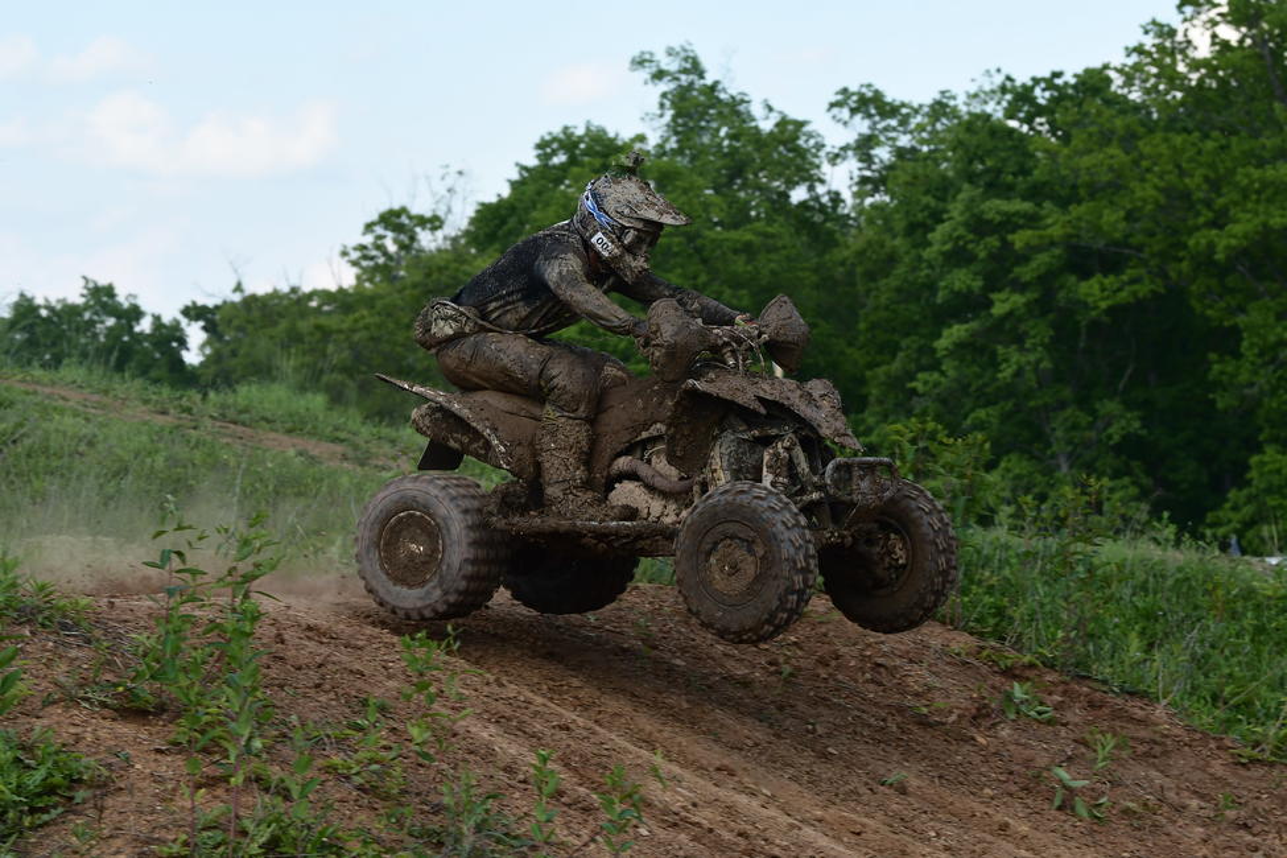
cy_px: 429
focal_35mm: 165
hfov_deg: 12.5
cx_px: 644
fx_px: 5898
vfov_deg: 8.3
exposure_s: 1/1000
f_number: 6.3
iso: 640
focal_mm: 110
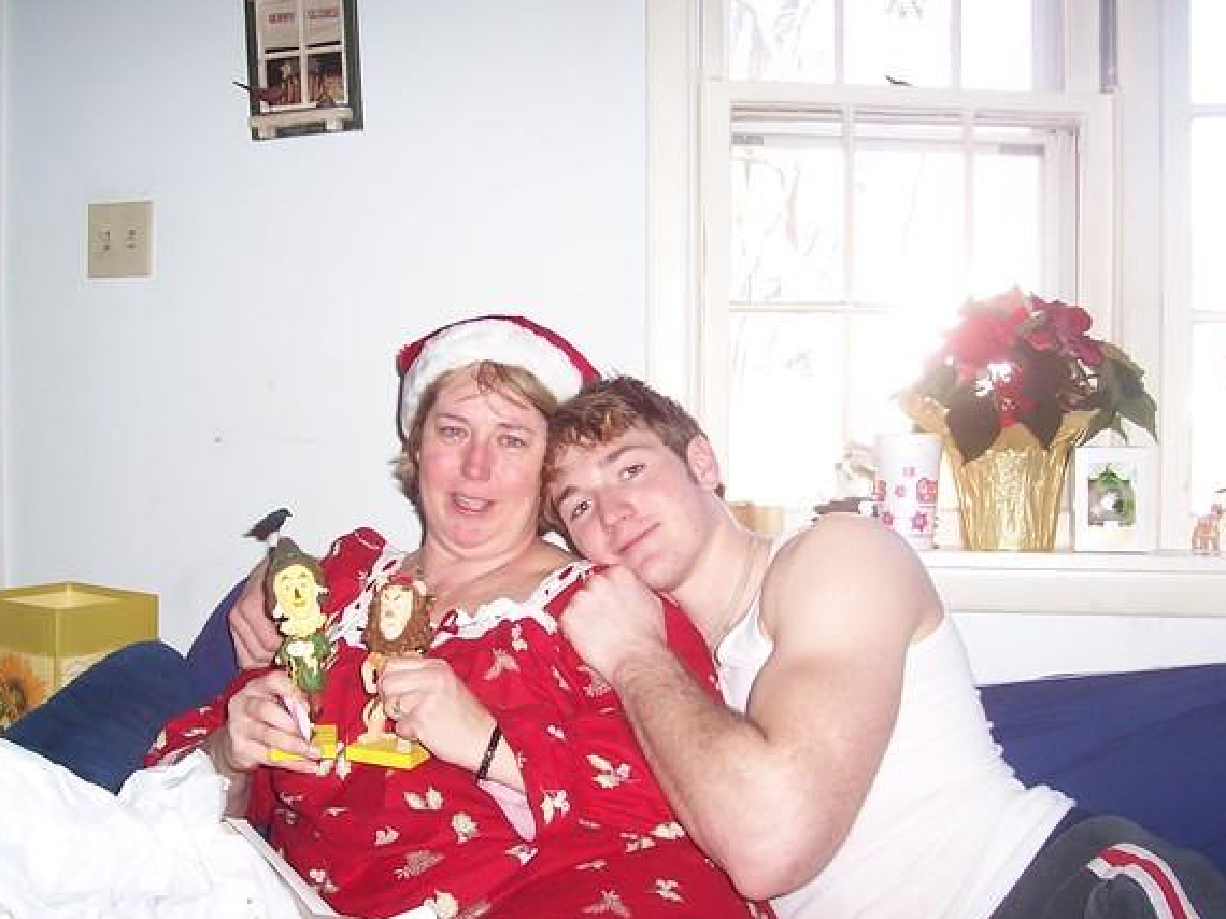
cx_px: 557
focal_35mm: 100
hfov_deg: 19.6
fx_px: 3540
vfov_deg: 14.8
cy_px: 463
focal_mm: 13.5
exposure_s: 1/90
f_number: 4.1
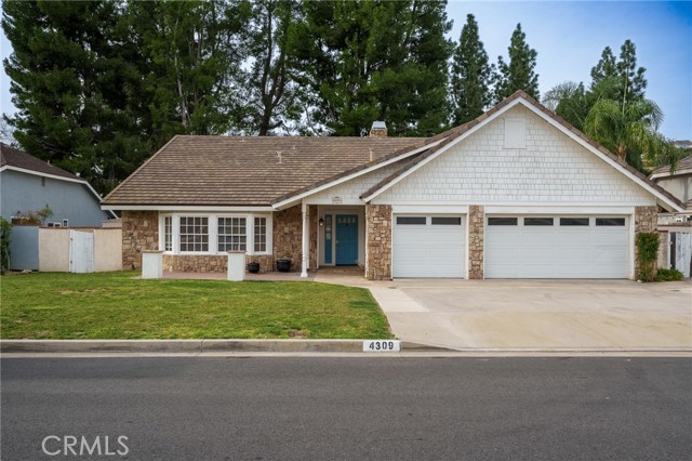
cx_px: 346
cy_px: 230
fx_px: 538
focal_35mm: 28
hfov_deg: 65.5
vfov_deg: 46.4
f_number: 11
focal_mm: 28
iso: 400
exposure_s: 1/4000
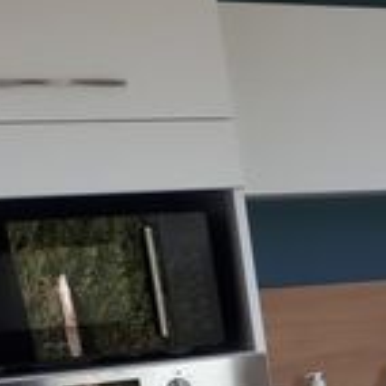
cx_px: 794
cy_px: 451
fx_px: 1274
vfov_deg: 16.6
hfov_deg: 14.2
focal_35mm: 101
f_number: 1.9
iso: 80
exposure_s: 1/100
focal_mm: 3.6
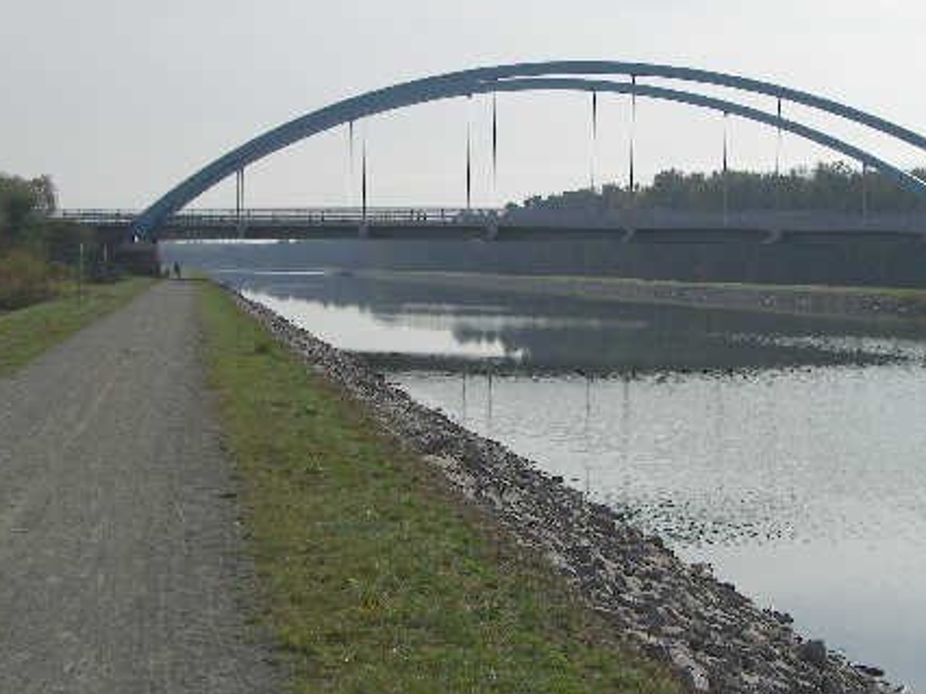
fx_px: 2085
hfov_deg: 25.0
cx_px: 575
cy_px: 319
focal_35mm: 78
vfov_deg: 18.9
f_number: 10
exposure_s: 1/320
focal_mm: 11.8
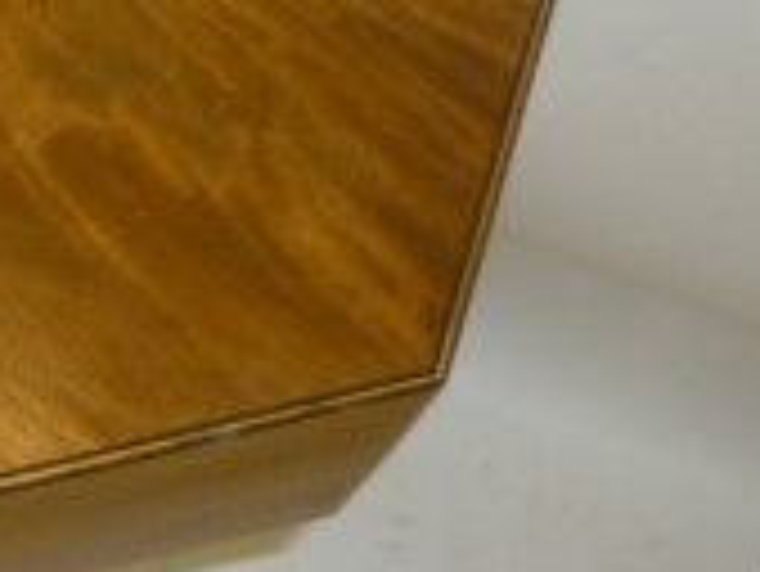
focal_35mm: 110
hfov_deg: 15.9
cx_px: -481
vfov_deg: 13.4
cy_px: 108
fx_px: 2417
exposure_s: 1/30
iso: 100
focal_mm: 5.2
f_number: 3.3
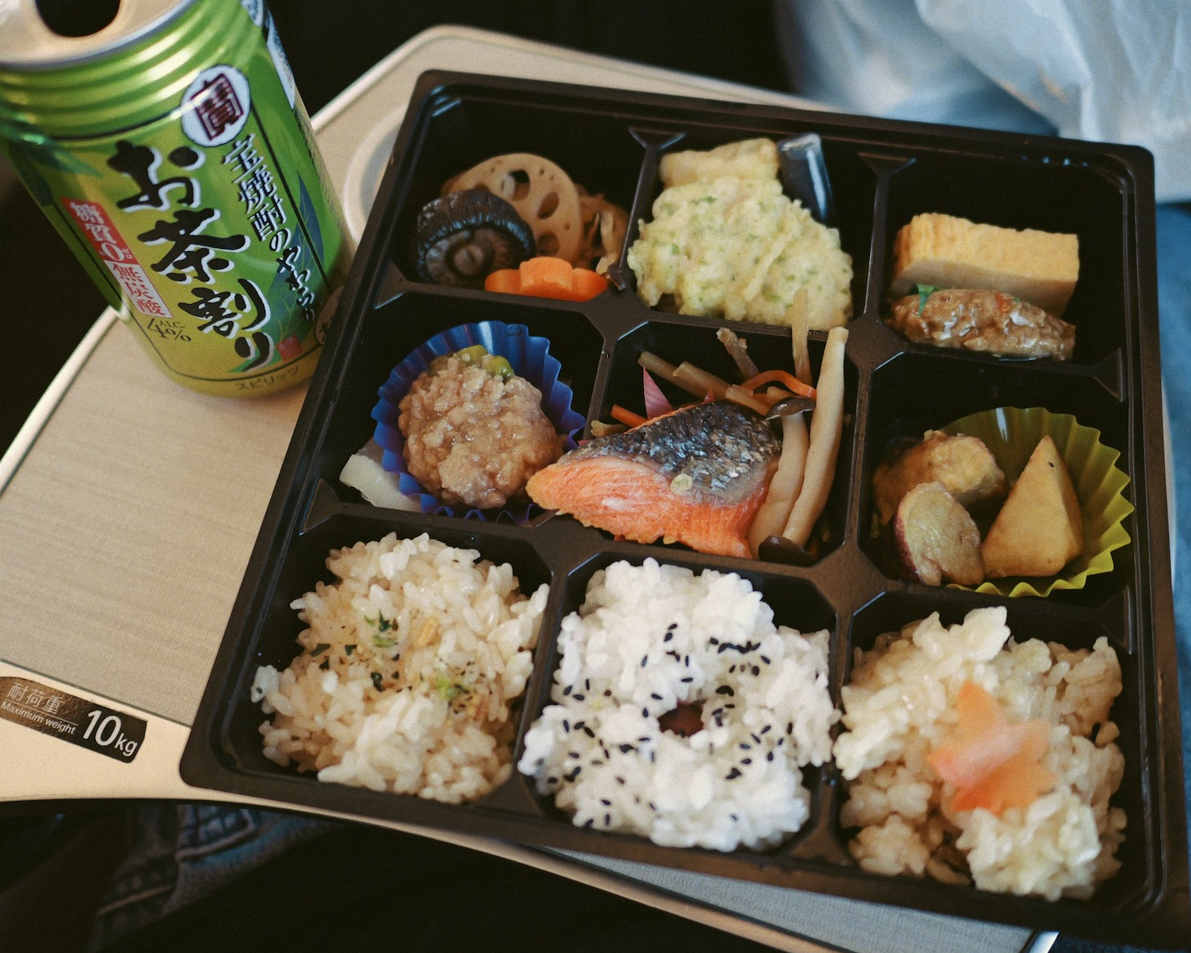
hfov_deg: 55.6
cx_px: 641
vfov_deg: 45.8
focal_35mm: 32
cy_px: 482
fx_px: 1128
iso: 100
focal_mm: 15
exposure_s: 1/100
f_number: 1.7
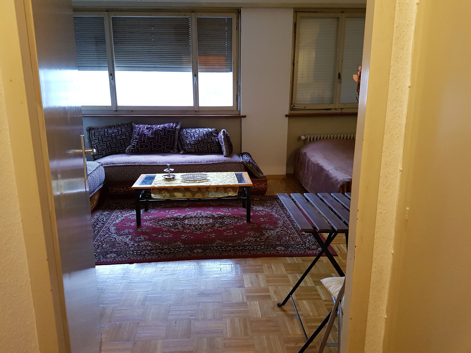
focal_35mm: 26
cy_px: 176
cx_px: 236
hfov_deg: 67.3
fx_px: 354
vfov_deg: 53.1
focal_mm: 4.2
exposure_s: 1/25
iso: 200
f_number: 1.7
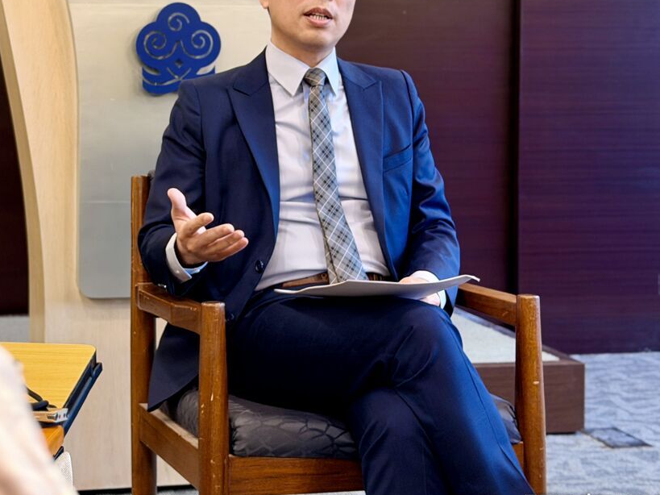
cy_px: 131
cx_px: 156
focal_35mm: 75
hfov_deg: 25.6
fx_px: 1430
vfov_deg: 19.5
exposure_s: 1/40
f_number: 1.78
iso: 200
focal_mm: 6.76
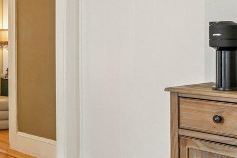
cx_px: 38
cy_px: 41
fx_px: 447
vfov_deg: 19.9
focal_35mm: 68
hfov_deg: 28.8
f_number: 8
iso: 400
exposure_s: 1/20
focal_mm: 16
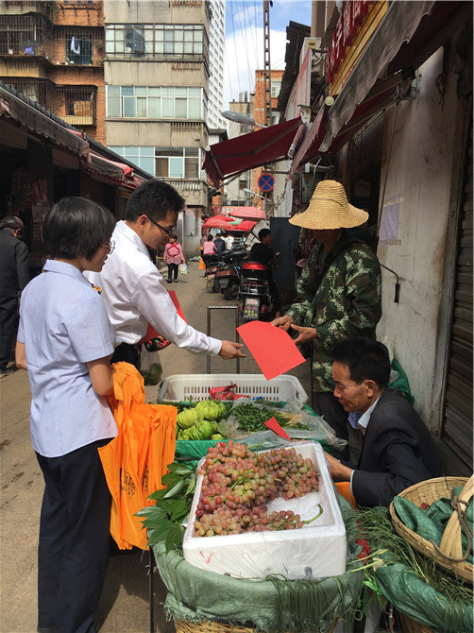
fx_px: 530
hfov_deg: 48.2
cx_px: 237
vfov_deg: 61.7
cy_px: 316
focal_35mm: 29
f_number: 2.2
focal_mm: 4.15
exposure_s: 1/769
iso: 25
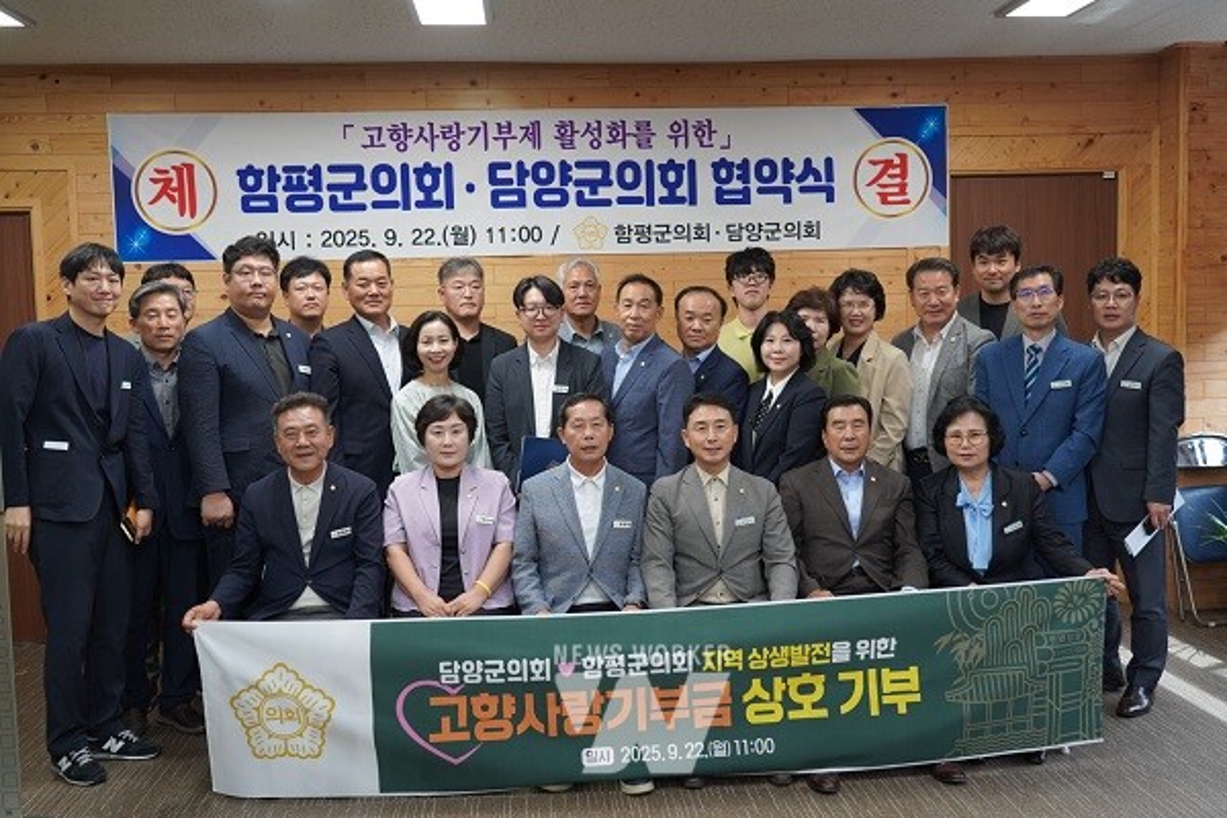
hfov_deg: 55.8
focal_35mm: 34
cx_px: 614
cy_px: 409
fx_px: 1159
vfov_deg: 38.9
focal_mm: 34
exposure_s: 1/160
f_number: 4
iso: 1000
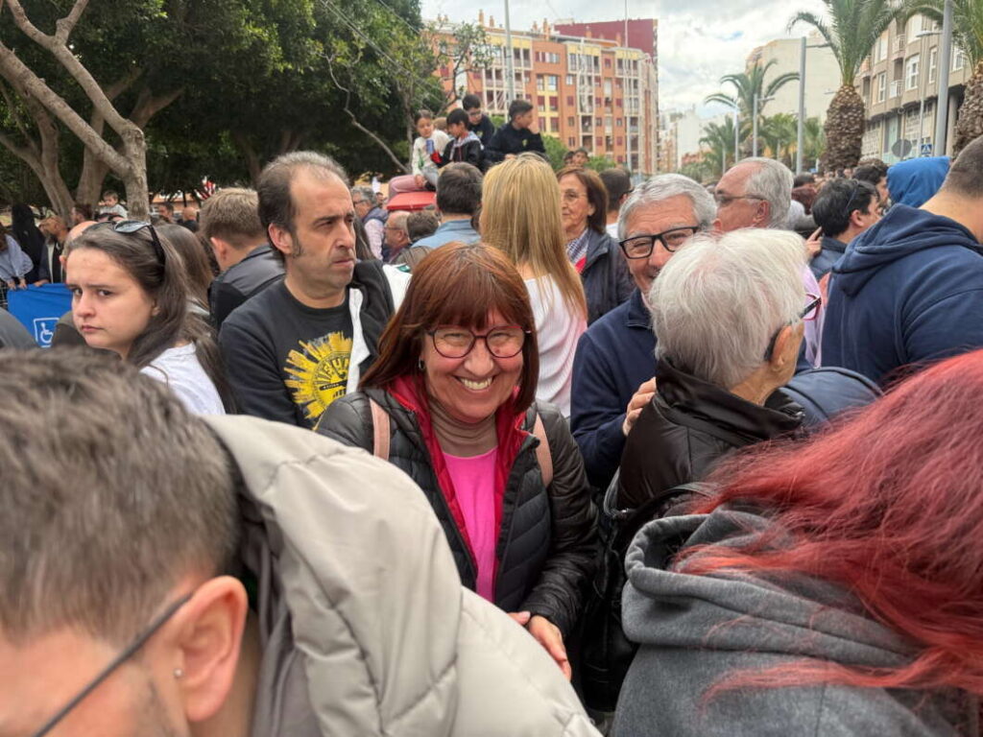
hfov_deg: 71.6
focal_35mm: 24
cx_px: 492
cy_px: 368
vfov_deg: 56.8
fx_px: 682
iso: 80
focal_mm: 6.76
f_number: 1.78
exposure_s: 1/532
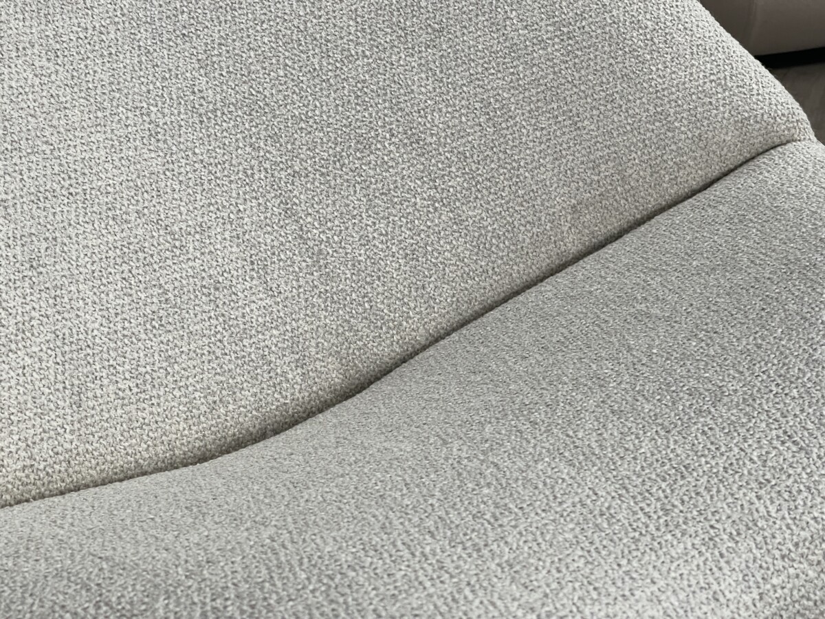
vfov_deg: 22.9
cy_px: 310
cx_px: 412
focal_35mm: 64
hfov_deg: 30.3
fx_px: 1525
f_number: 2.2
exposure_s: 1/100
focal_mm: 7.5
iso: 125
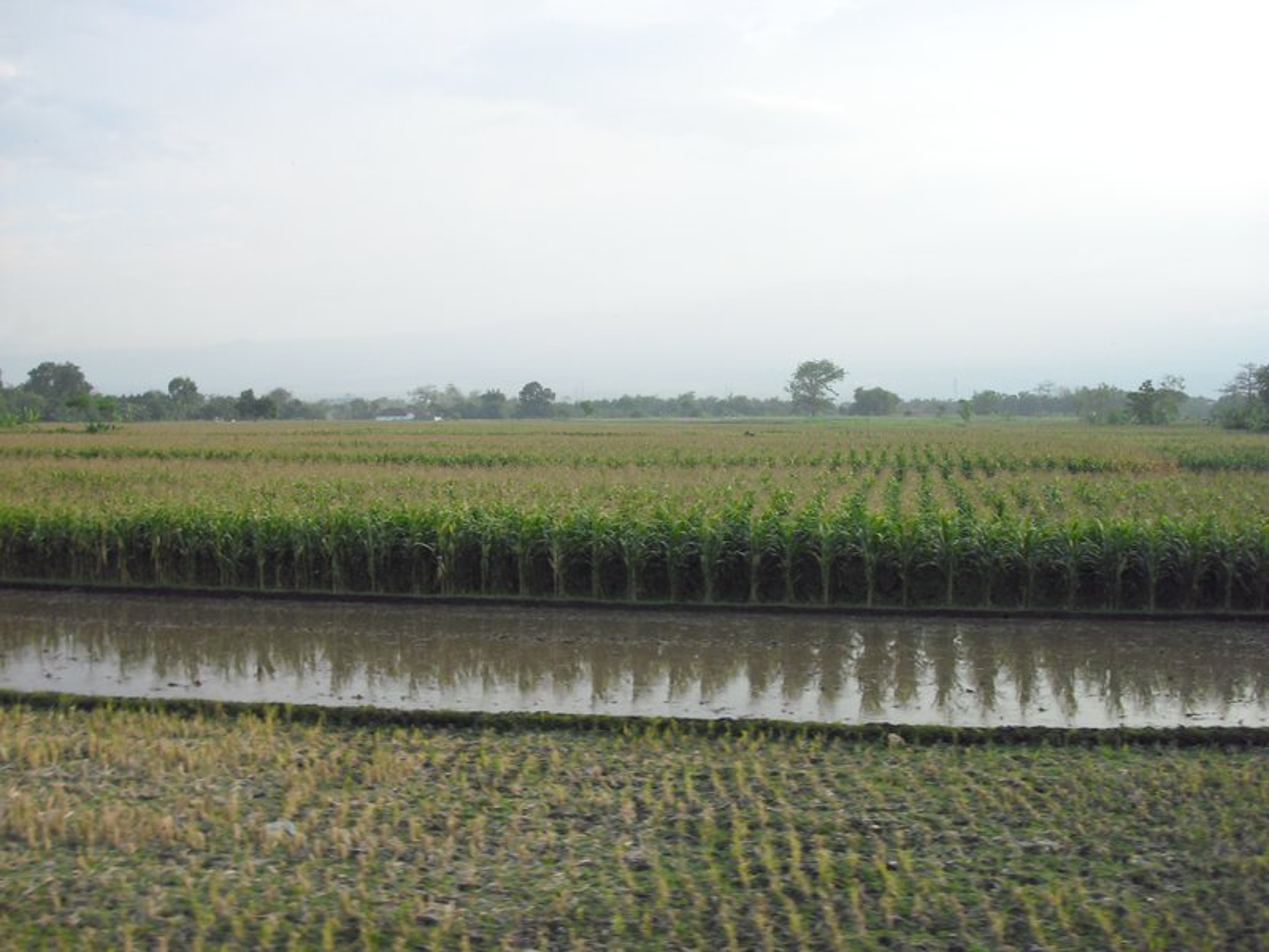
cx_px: 634
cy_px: 476
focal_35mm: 38
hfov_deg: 49.0
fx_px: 1393
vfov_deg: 37.7
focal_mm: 6.2
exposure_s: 1/400
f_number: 2.8
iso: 100
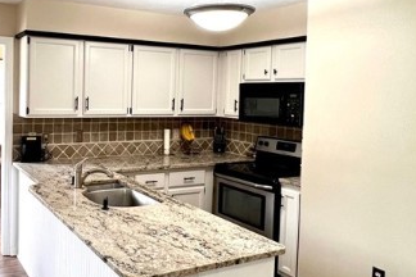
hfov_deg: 55.3
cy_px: 110
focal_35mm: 32
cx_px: 94
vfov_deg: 40.9
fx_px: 370
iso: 200
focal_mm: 1.57
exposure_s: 1/120
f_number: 1.8
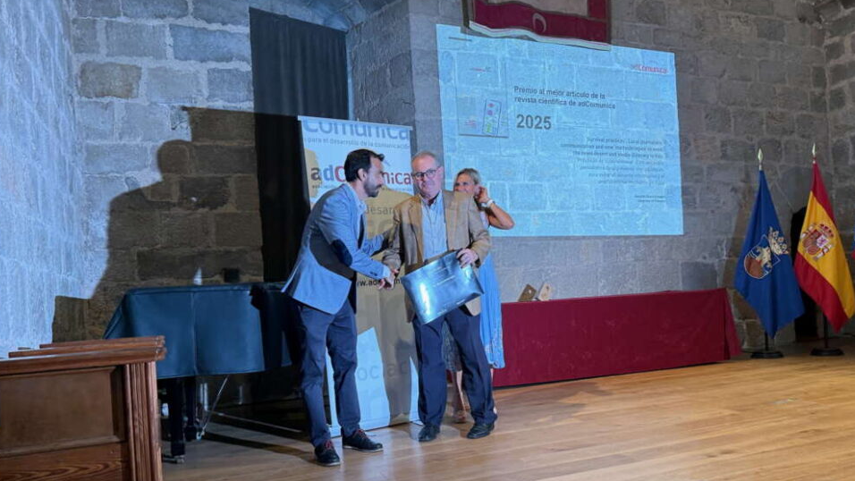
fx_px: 635
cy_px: 289
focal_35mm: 28
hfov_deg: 67.9
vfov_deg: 41.3
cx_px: 444
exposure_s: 1/60
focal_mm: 6.76
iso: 250
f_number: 1.78
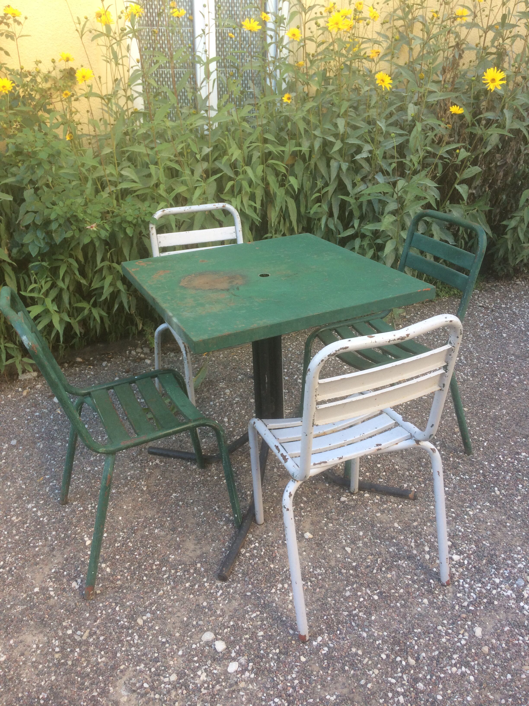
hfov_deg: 48.2
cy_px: 353
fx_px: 591
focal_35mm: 29
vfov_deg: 61.7
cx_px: 264
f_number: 2.2
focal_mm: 4.15
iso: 50
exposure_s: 1/100
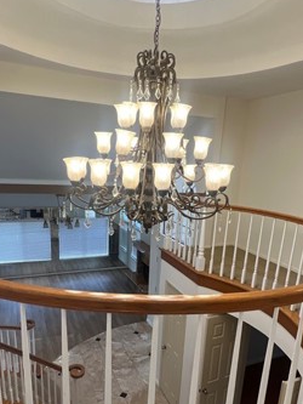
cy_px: 245
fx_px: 292
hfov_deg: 54.9
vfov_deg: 68.6
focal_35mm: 25
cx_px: 155
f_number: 1.8
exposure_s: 1/120
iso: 100
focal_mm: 1.57
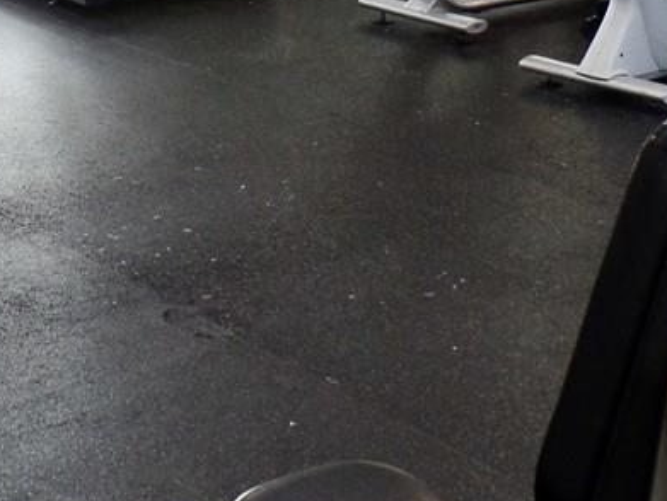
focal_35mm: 94
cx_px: 58
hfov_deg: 20.4
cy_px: -203
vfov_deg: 14.8
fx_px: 1813
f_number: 3.2
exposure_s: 1/30
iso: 80
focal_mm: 4.1
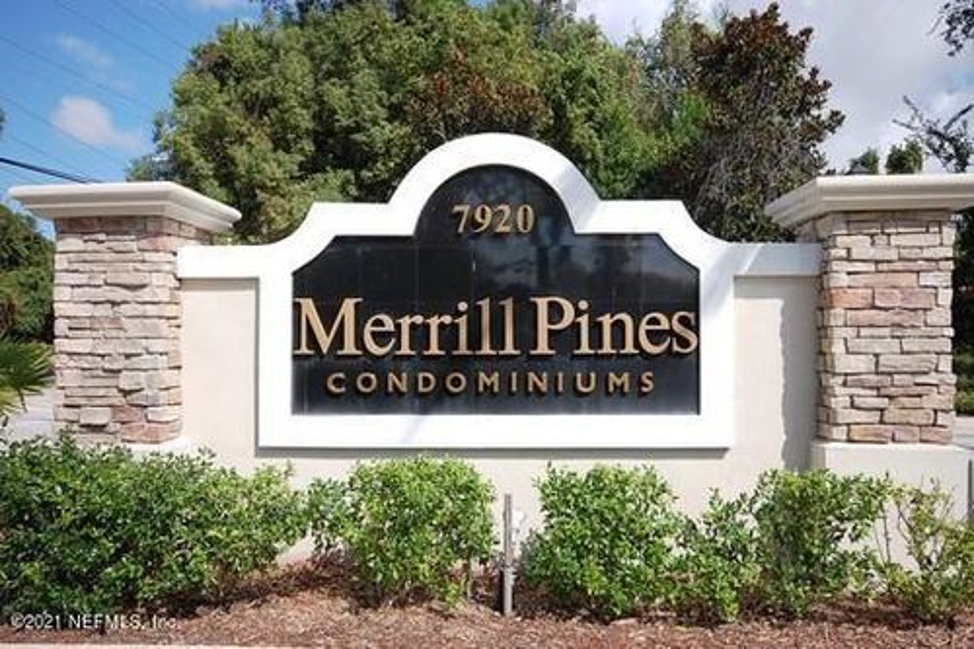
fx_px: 811
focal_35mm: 30
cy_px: 324
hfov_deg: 61.9
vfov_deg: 43.6
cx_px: 487
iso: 200
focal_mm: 20
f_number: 10
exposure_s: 1/400
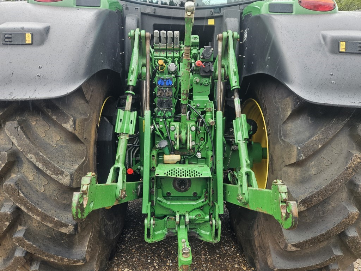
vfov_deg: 58.9
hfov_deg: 73.9
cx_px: 180
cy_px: 136
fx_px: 240
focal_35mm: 23
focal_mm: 5.4
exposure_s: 1/180
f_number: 1.8
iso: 80
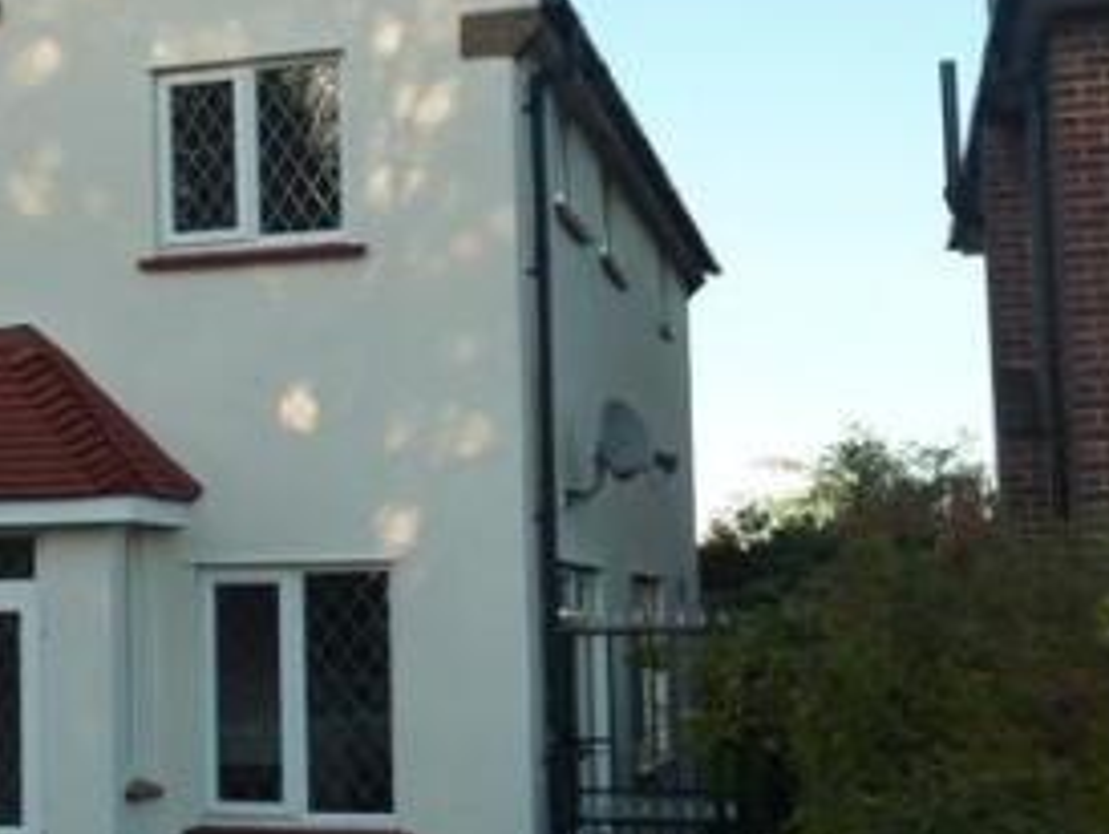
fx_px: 2180
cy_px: 387
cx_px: 10
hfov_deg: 27.0
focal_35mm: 68
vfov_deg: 21.6
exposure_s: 1/160
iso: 125
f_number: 4
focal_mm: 5.3
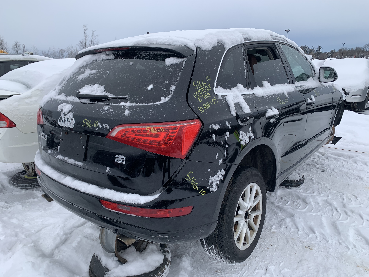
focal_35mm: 26
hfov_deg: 67.3
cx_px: 184
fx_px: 277
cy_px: 138
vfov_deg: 53.1
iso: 25
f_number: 1.8
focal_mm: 4.25
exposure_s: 1/350
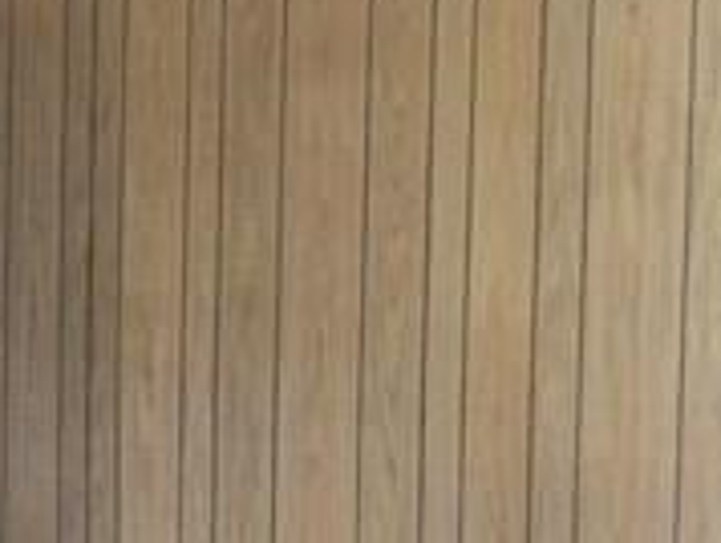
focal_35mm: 104
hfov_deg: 16.8
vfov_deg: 14.2
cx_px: -417
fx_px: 2169
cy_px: 425
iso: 40
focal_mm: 4.15
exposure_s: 1/30
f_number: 2.2
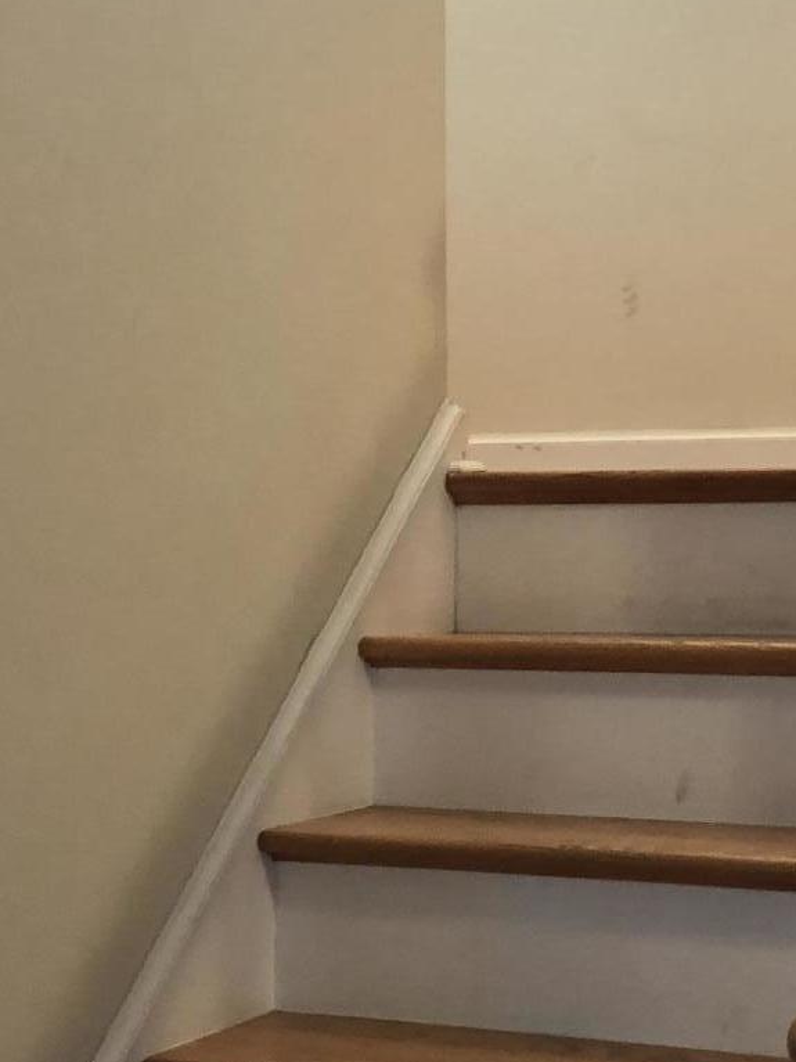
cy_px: 640
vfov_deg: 26.6
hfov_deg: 20.1
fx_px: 2239
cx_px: 529
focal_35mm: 73
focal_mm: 3.99
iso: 80
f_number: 1.8
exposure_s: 1/15
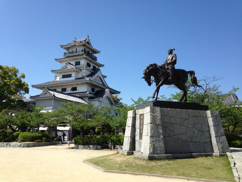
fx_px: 231
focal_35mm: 33
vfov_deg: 42.9
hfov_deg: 55.4
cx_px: 121
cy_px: 91
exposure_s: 1/1642
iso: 50
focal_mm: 4.12
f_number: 2.4
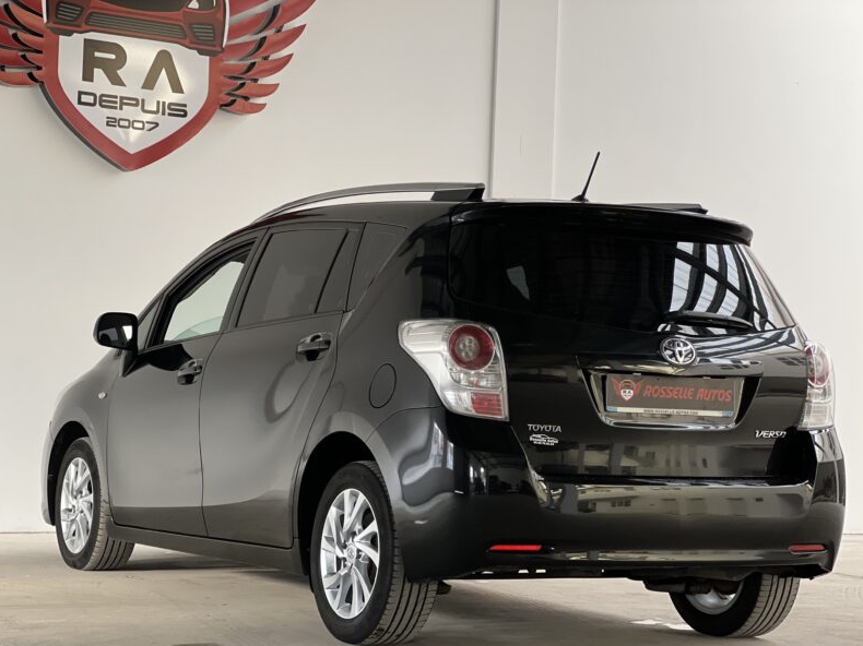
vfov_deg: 18.9
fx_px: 1944
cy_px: 325
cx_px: 432
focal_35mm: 78
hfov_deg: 25.0
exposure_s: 1/40
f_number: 2.8
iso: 320
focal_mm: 9
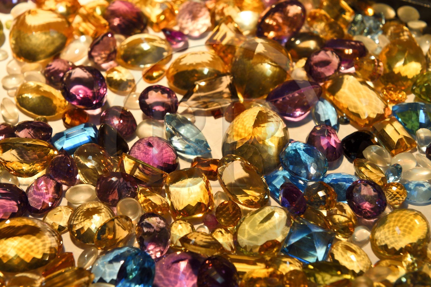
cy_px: 144
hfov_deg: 28.8
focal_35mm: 70
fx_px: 838
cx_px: 216
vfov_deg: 19.4
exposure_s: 1/60
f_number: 13
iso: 800
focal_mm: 70
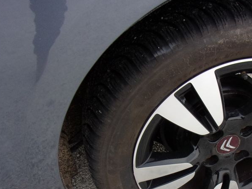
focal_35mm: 41
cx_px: 189
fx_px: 299
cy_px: 145
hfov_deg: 44.2
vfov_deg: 34.3
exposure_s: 1/120
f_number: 3.3
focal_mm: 4.3
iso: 80
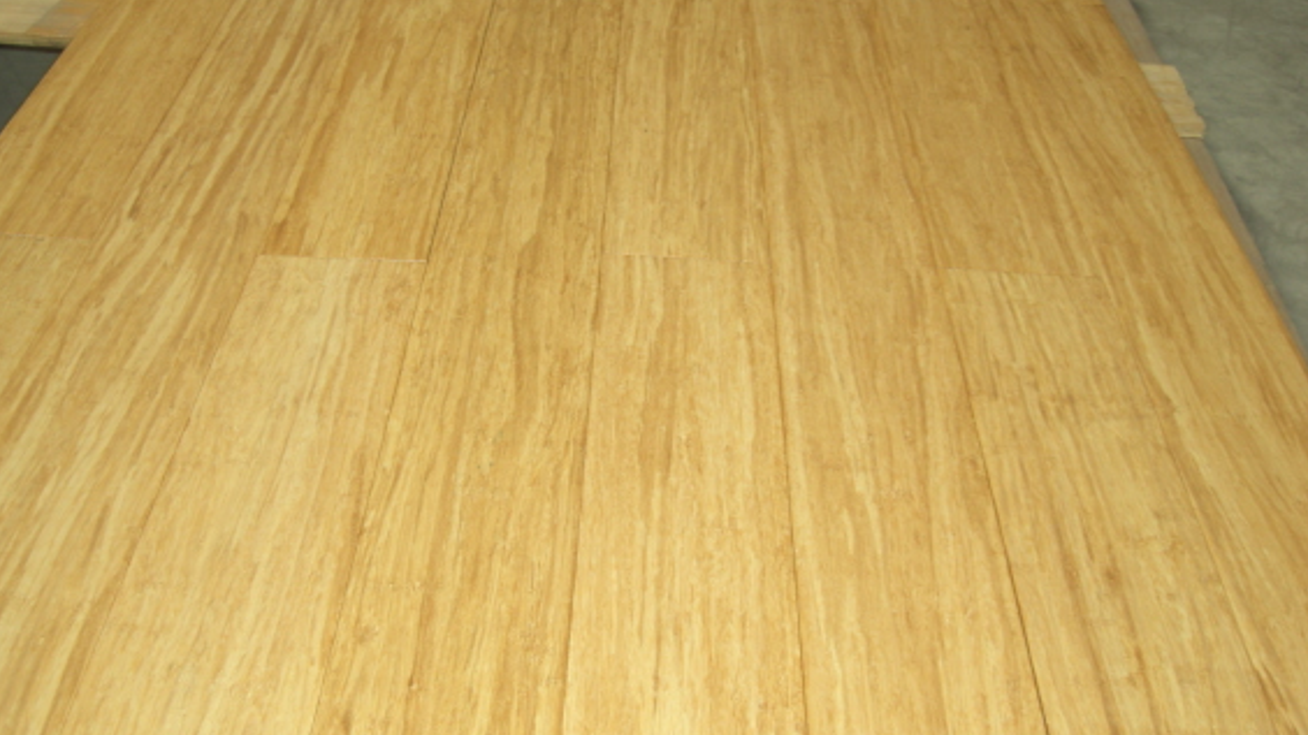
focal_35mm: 47
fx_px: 1630
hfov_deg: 43.7
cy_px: 431
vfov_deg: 25.4
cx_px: 596
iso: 100
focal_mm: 7.9
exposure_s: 1/60
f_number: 2.8
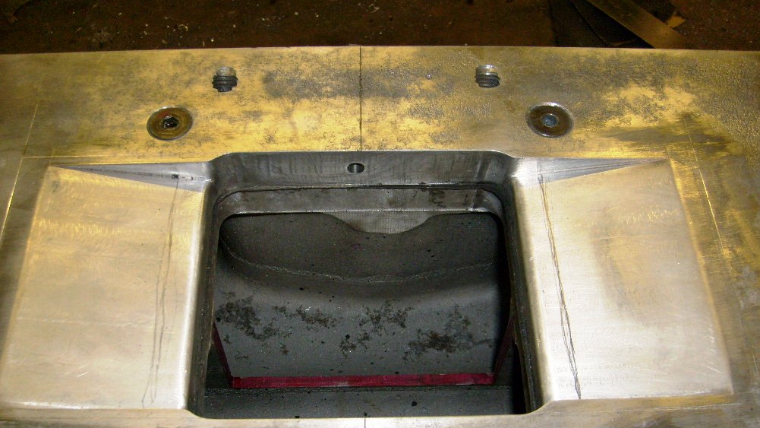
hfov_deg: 51.6
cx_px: 377
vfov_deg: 30.3
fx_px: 786
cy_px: 257
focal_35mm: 39
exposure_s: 1/45
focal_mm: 5.8
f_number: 2.8
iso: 100
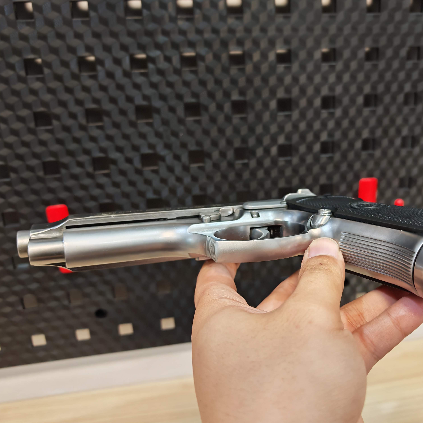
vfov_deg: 55.6
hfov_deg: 55.2
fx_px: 401
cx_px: 256
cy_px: 212
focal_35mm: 29
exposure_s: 1/50
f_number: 2
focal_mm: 6.83
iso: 400
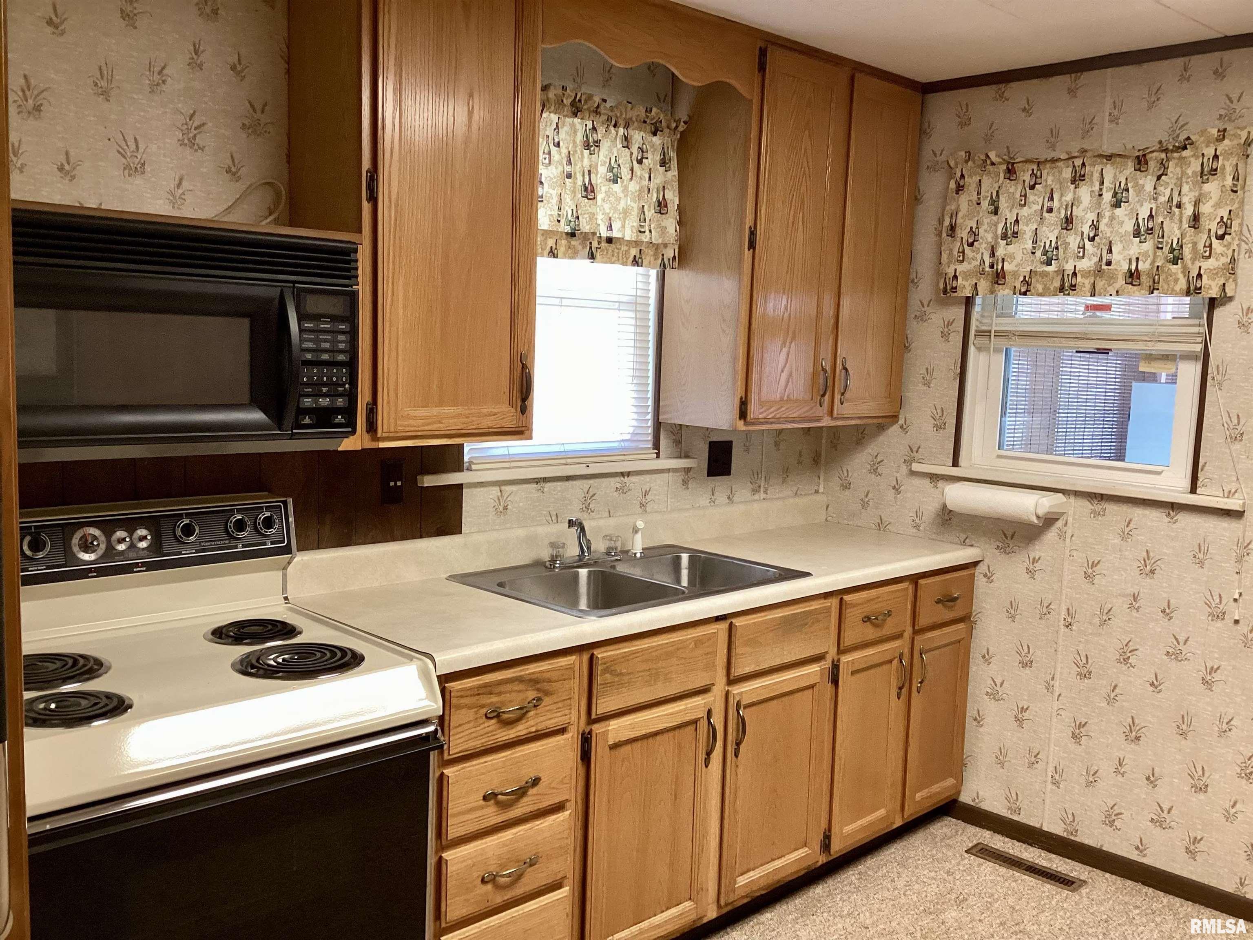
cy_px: 470
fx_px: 1122
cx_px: 626
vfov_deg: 45.4
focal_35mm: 31
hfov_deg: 58.4
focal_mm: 3.3
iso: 200
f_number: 2.4
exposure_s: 1/60
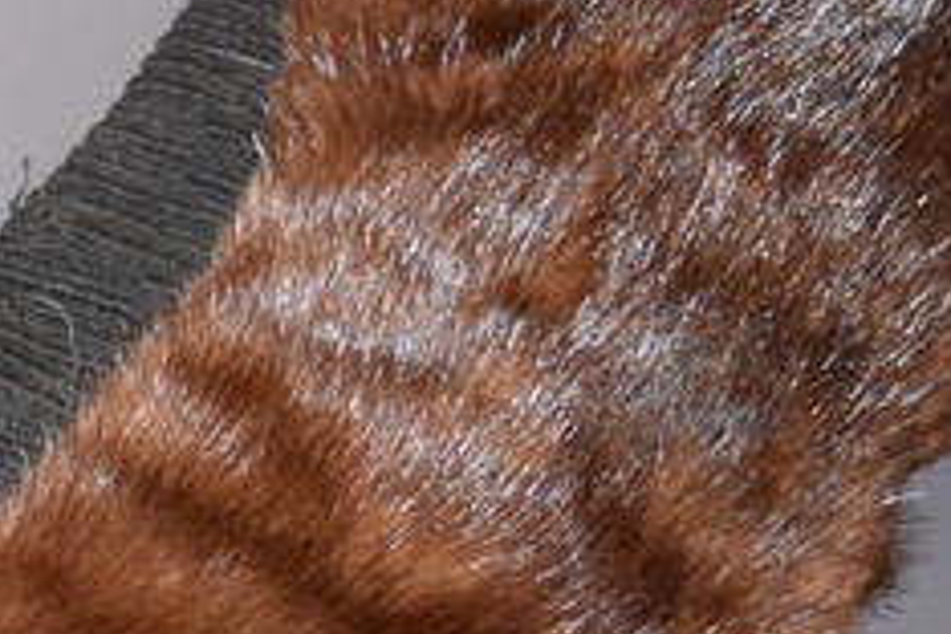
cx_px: -833
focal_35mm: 160
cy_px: 738
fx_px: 4230
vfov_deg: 8.5
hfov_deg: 11.7
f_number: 4
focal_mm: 25
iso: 720
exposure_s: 1/60
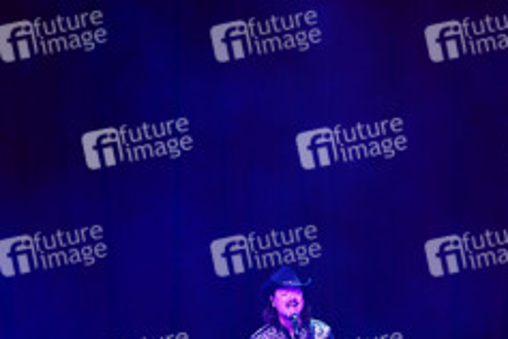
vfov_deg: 6.6
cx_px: 295
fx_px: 2949
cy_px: 305
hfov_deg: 9.8
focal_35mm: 209
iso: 1250
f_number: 4.5
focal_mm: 110
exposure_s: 1/200
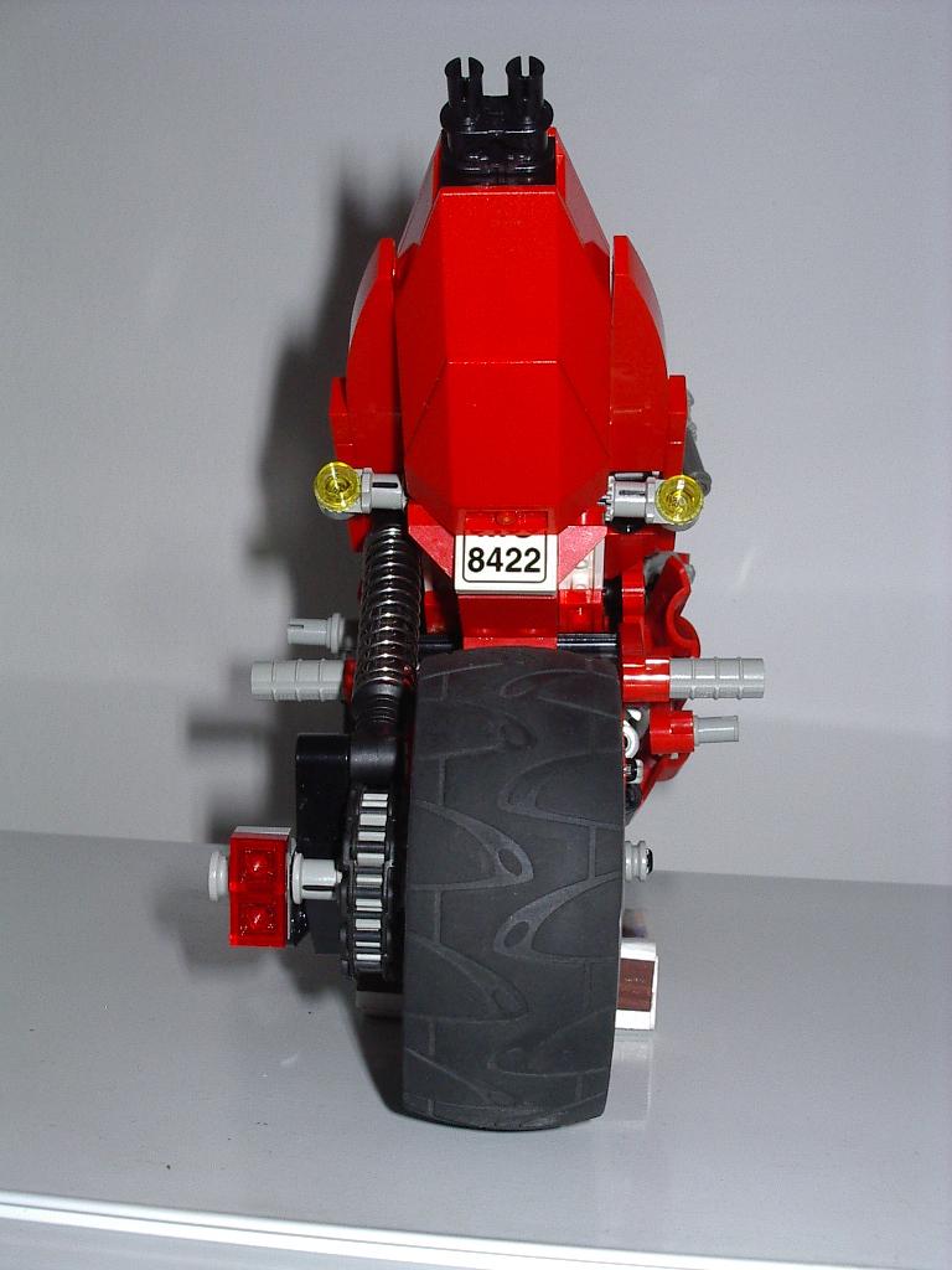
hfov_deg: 28.0
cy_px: 635
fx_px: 1907
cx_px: 476
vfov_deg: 36.8
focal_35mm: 52
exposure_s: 1/60
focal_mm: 7.8
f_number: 5.5
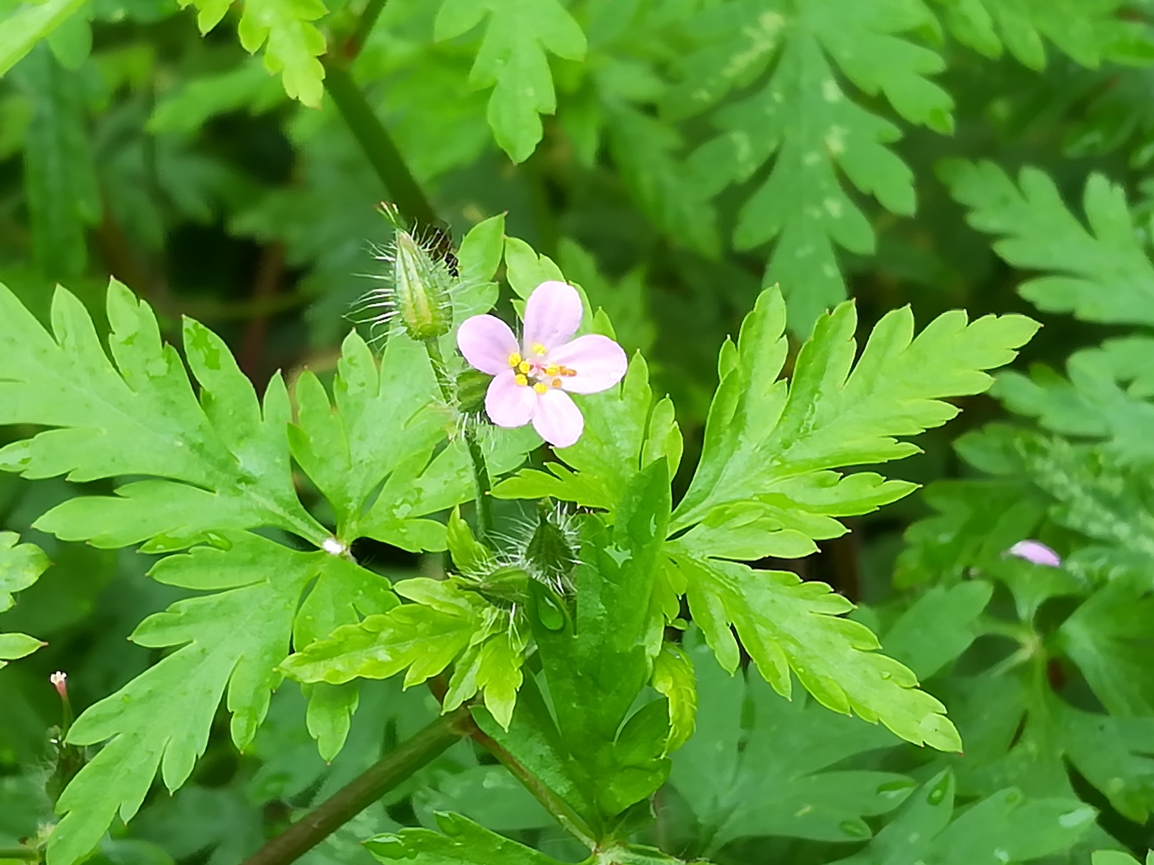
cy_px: 432
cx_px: 577
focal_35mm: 97
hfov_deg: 20.2
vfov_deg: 15.2
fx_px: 3234
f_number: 2.2
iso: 50
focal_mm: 3.83
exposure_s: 1/50
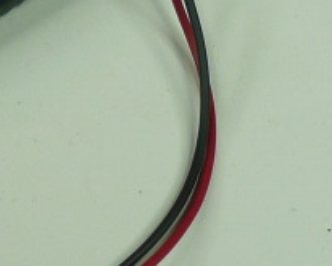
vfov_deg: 7.7
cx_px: 53
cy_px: -6
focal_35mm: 200
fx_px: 1966
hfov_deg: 9.6
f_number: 3
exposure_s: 1/80
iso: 100
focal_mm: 6.6
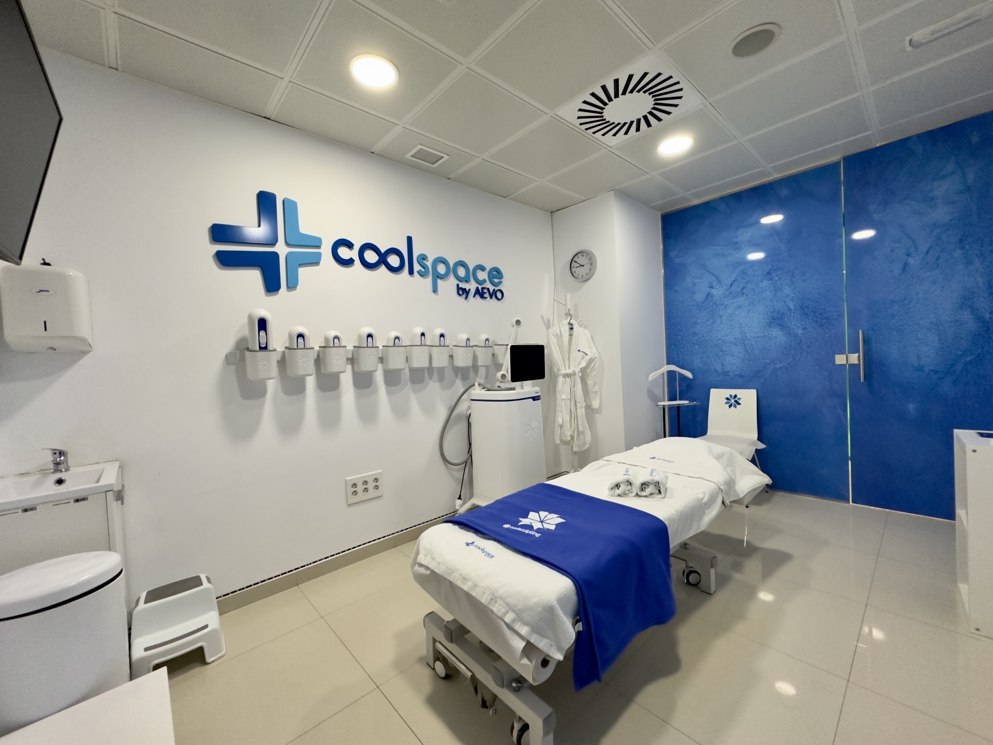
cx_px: 496
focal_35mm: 14
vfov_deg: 85.7
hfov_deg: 102.1
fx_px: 402
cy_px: 372
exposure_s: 1/100
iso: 200
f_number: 2.2
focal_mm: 2.22
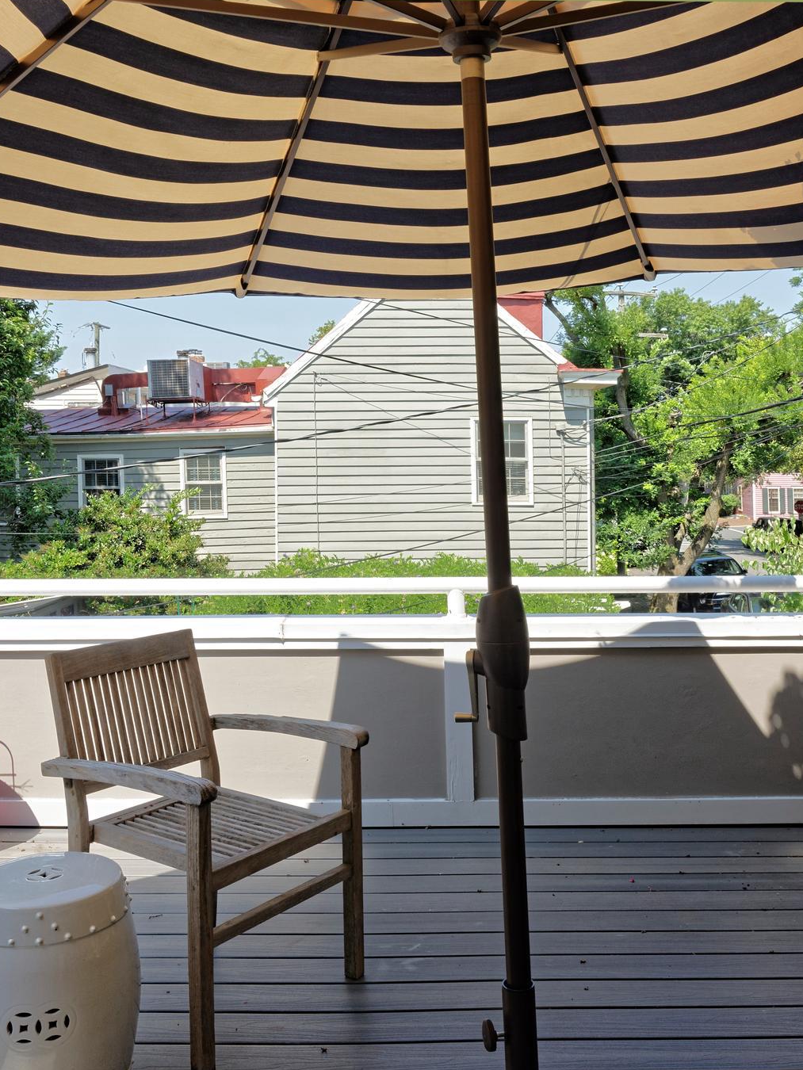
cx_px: 425
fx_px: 1082
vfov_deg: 52.6
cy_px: 536
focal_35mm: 35
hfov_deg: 40.7
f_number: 14
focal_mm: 24
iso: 320
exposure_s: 1/100
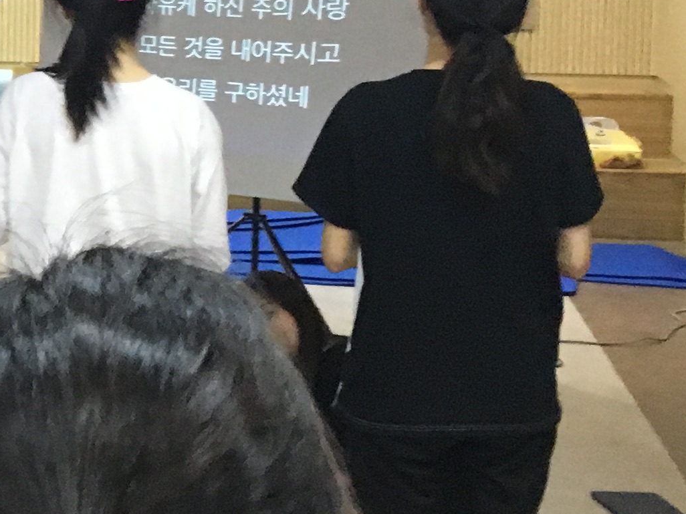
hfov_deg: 15.6
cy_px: 53
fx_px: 2259
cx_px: -398
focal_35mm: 114
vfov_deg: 12.9
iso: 160
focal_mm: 4.15
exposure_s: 1/30
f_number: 2.2
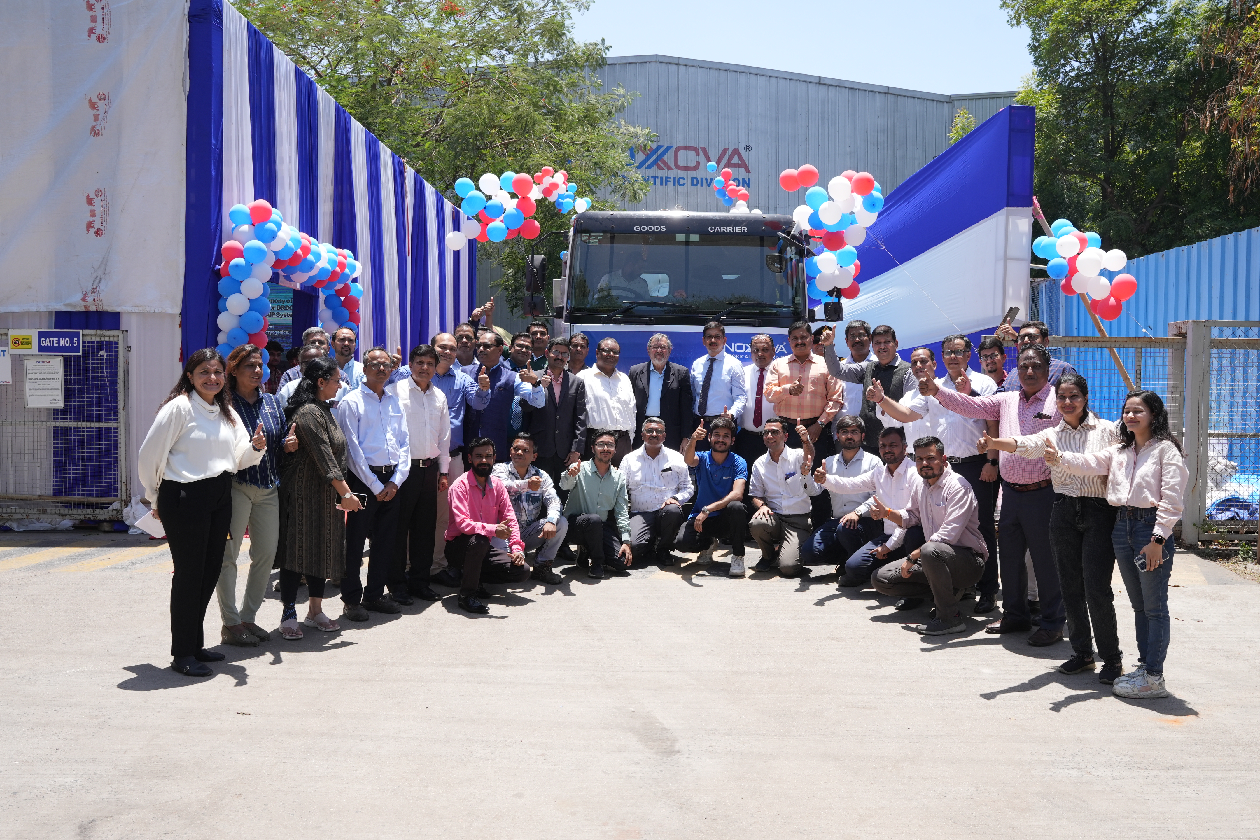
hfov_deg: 58.5
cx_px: 664
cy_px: 419
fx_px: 1124
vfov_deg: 41.0
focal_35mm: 32
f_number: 6.3
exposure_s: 1/640
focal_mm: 30.1
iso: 320
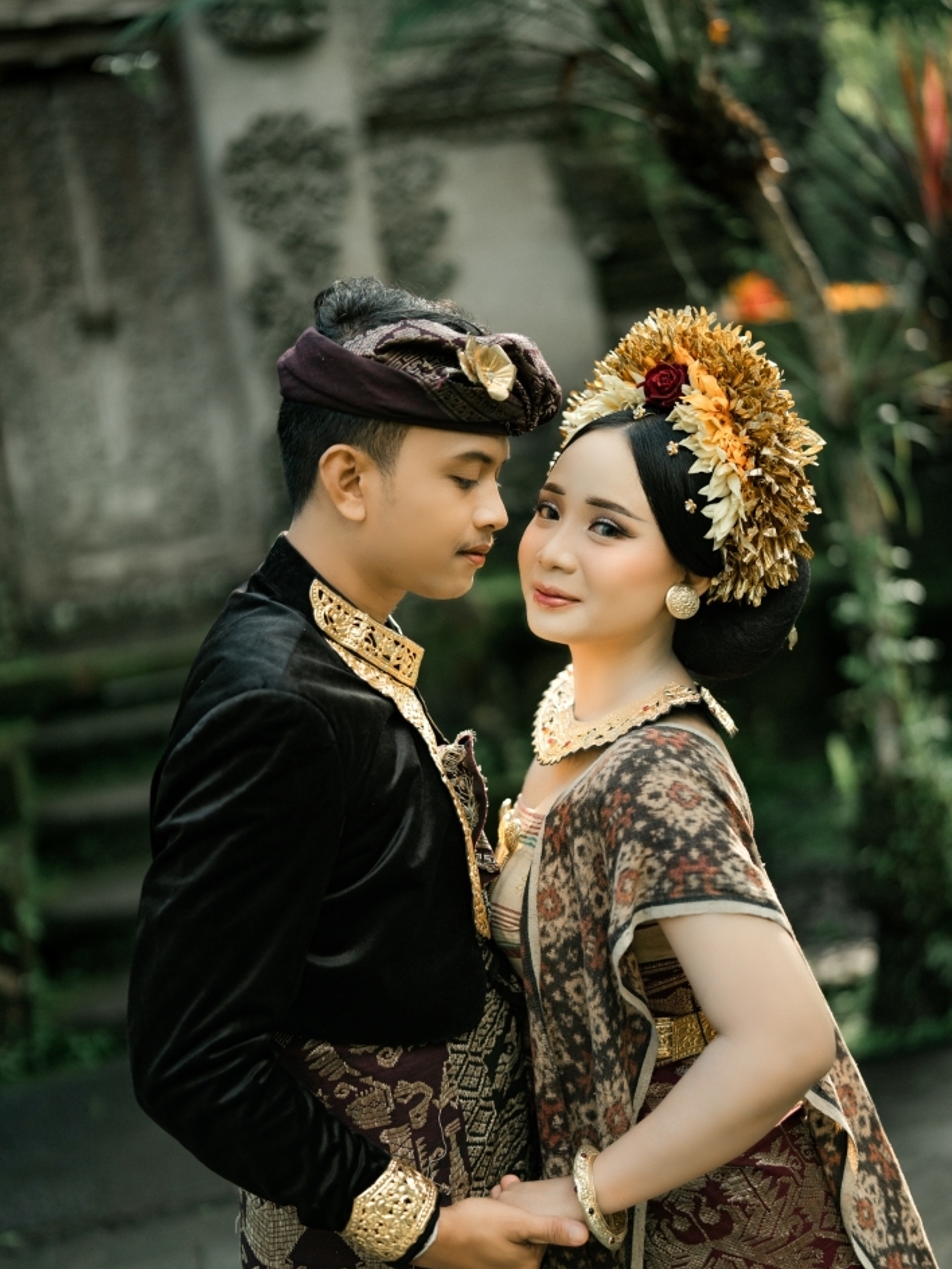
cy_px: 706
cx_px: 473
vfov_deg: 34.9
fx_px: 2017
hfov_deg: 26.6
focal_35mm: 55
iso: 250
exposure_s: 1/2000
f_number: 1.4
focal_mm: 50
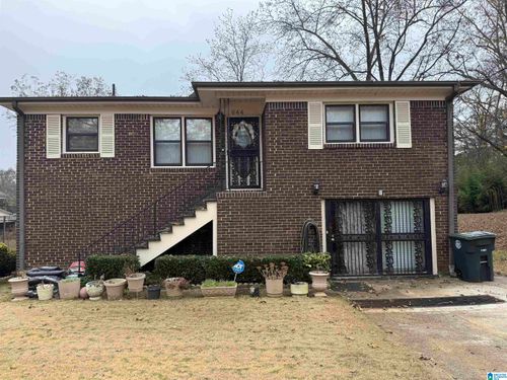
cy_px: 190
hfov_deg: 71.6
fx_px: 352
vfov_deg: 56.8
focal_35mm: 24
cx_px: 254
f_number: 1.78
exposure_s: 1/228
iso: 100
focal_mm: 6.76
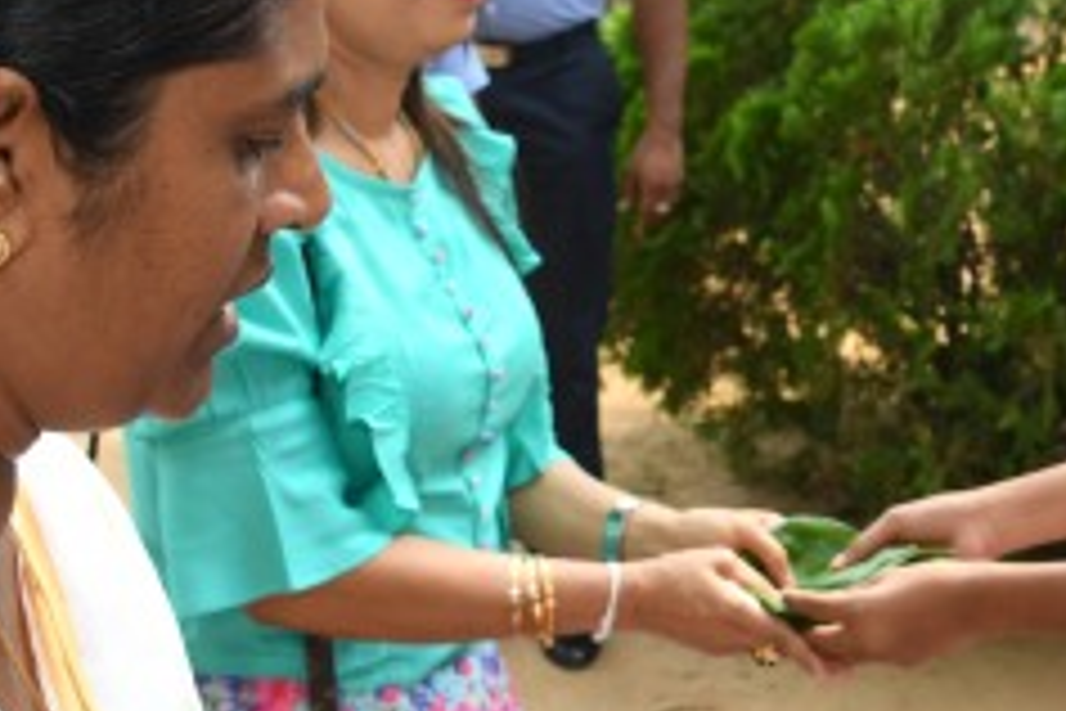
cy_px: 333
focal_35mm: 71
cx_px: 841
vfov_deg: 19.2
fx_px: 2102
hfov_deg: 27.9
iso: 800
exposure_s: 1/160
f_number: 9
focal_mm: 28
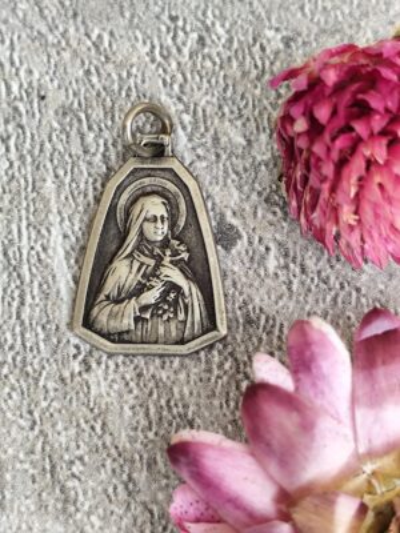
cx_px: 200
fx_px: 1433
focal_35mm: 93
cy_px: 266
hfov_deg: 15.9
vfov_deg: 21.1
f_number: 1.65
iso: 50
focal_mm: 6.19
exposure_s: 1/104
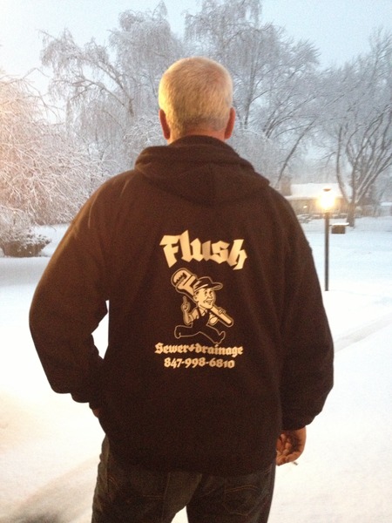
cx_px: 196
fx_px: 528
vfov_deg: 52.6
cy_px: 262
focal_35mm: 35
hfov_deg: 40.7
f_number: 2.4
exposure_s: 1/15
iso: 500
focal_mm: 4.28
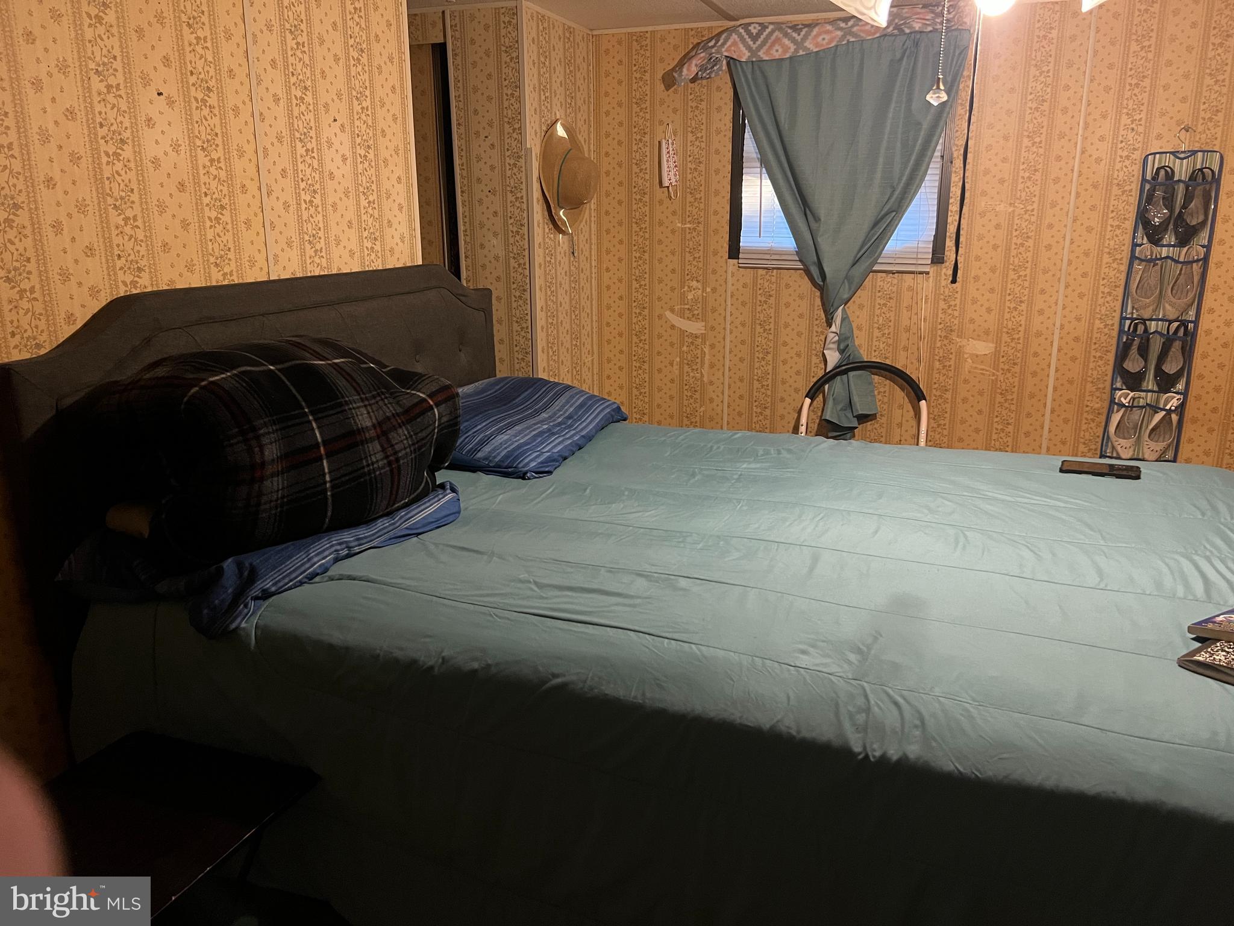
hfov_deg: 67.3
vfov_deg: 53.1
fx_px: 927
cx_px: 617
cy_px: 463
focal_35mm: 26
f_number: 1.5
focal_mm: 5.7
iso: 400
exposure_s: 1/40
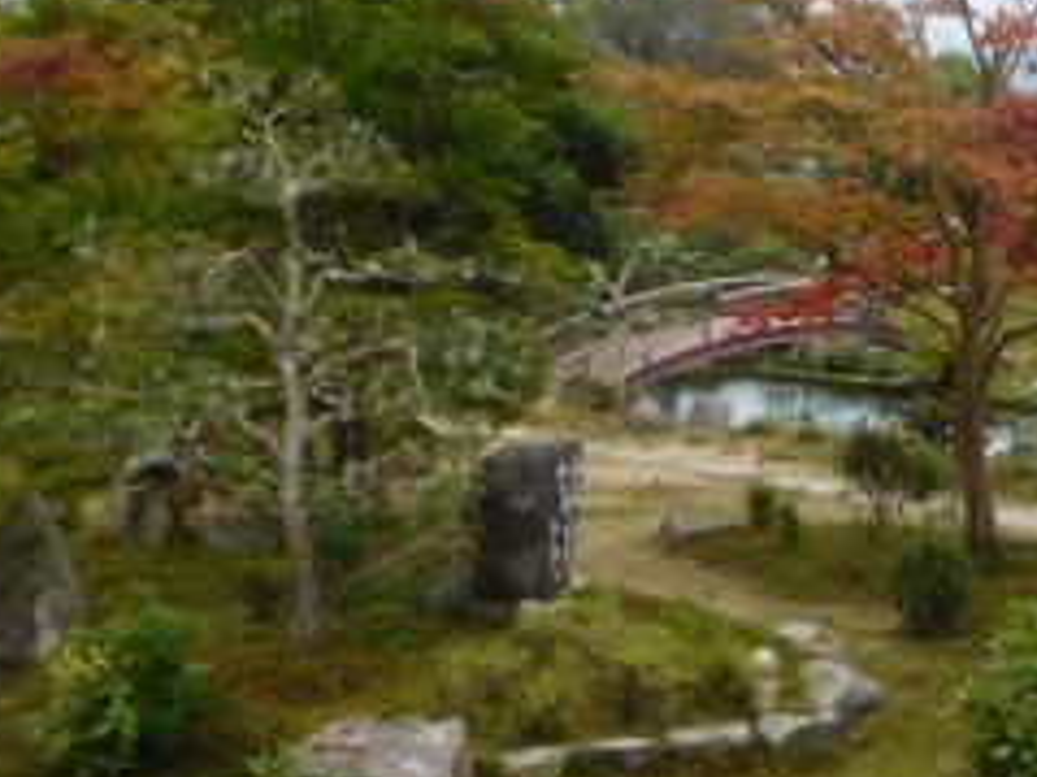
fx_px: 2006
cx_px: 972
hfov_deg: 27.7
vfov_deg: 21.8
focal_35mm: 67
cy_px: 247
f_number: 3.4
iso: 125
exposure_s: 1/400
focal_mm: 4.5
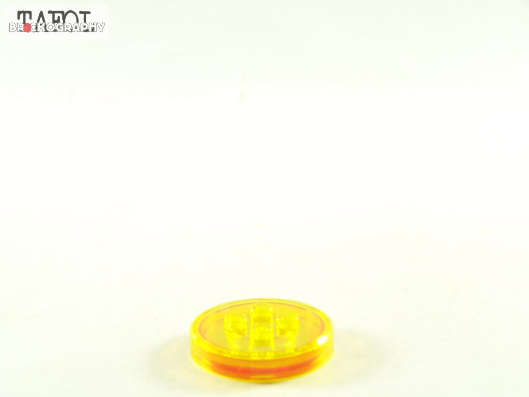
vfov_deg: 21.3
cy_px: 198
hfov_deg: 28.2
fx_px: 1054
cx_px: 264
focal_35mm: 69
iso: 400
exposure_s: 1/60
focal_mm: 11.5
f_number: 3.2
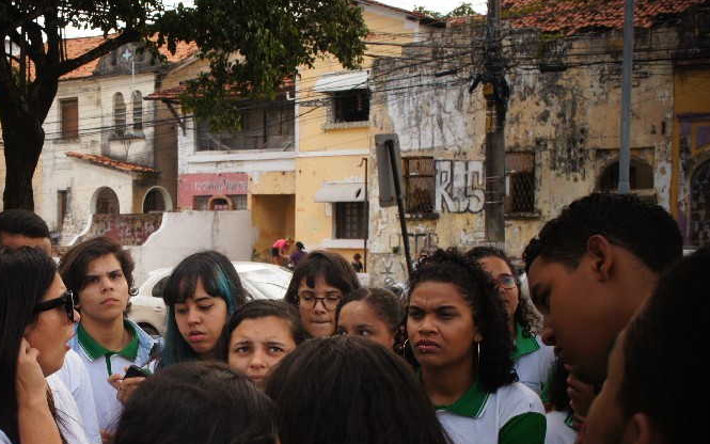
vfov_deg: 22.0
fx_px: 1138
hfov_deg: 34.1
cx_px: 196
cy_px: 301
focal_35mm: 59
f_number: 8
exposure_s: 1/250
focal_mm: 25
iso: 200
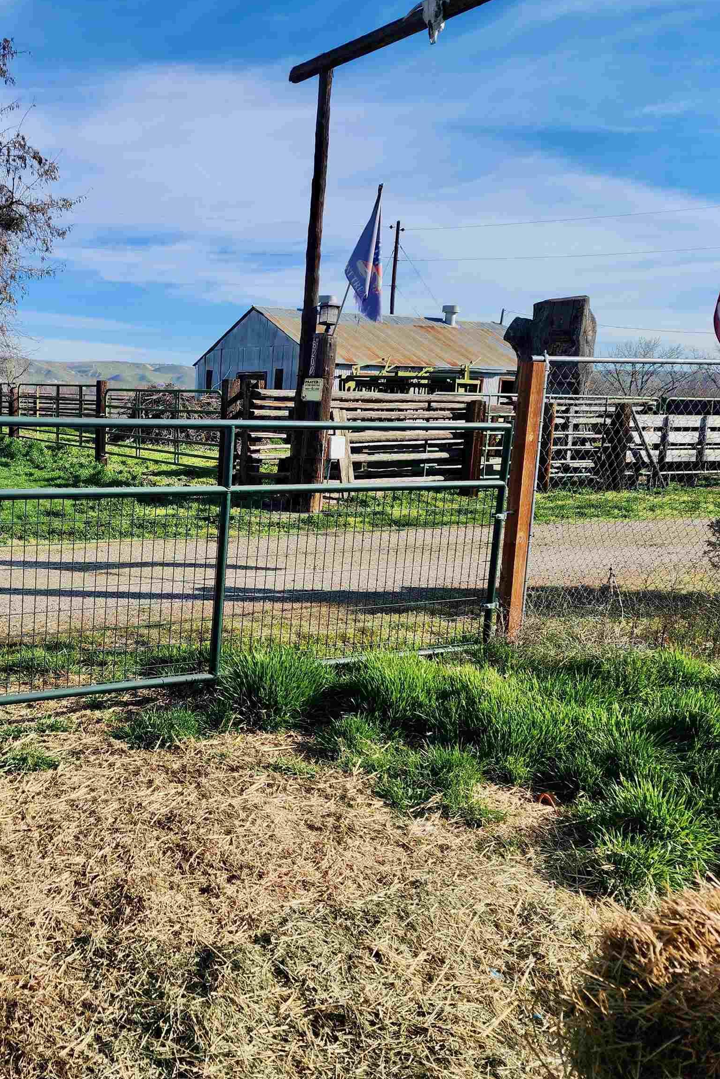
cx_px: 119
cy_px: 539
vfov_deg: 58.7
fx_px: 960
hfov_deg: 39.1
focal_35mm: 32
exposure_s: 1/1027
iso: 12
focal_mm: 6.4
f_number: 1.8
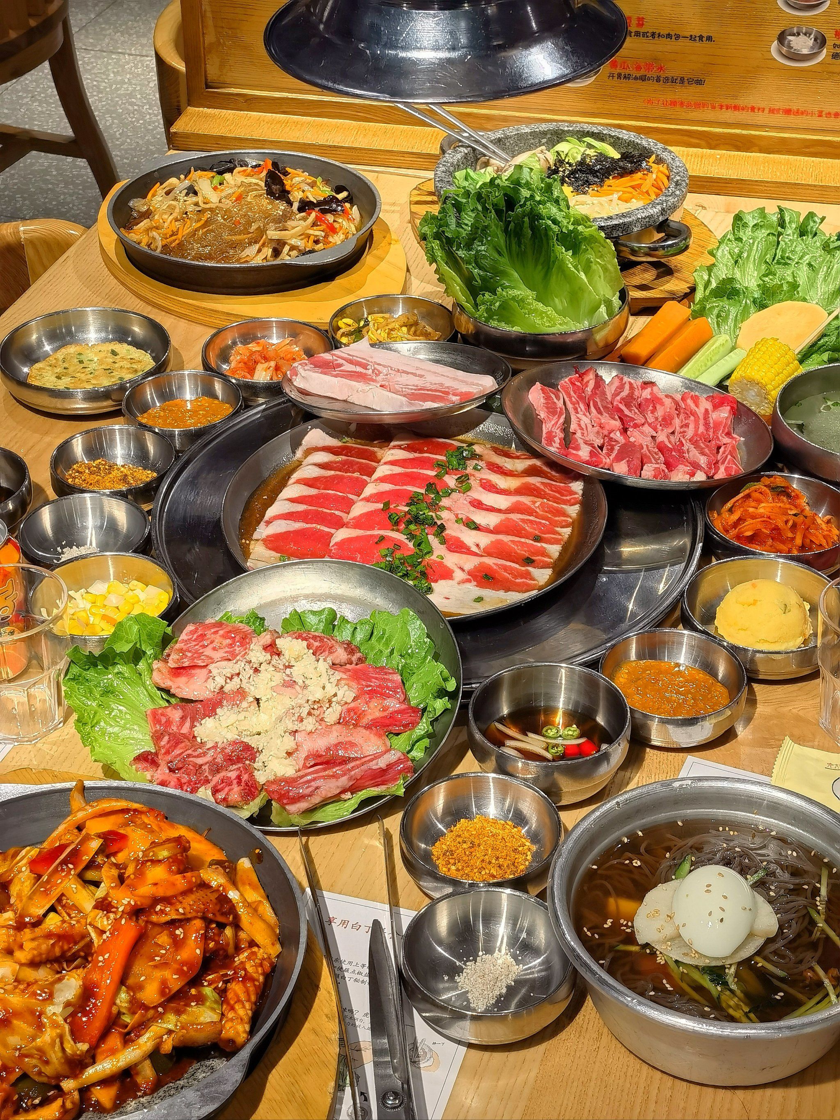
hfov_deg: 25.2
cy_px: 560
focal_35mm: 58
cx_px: 420
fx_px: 1877
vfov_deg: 33.2
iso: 50
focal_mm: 5.54
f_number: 1.8
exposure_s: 1/172
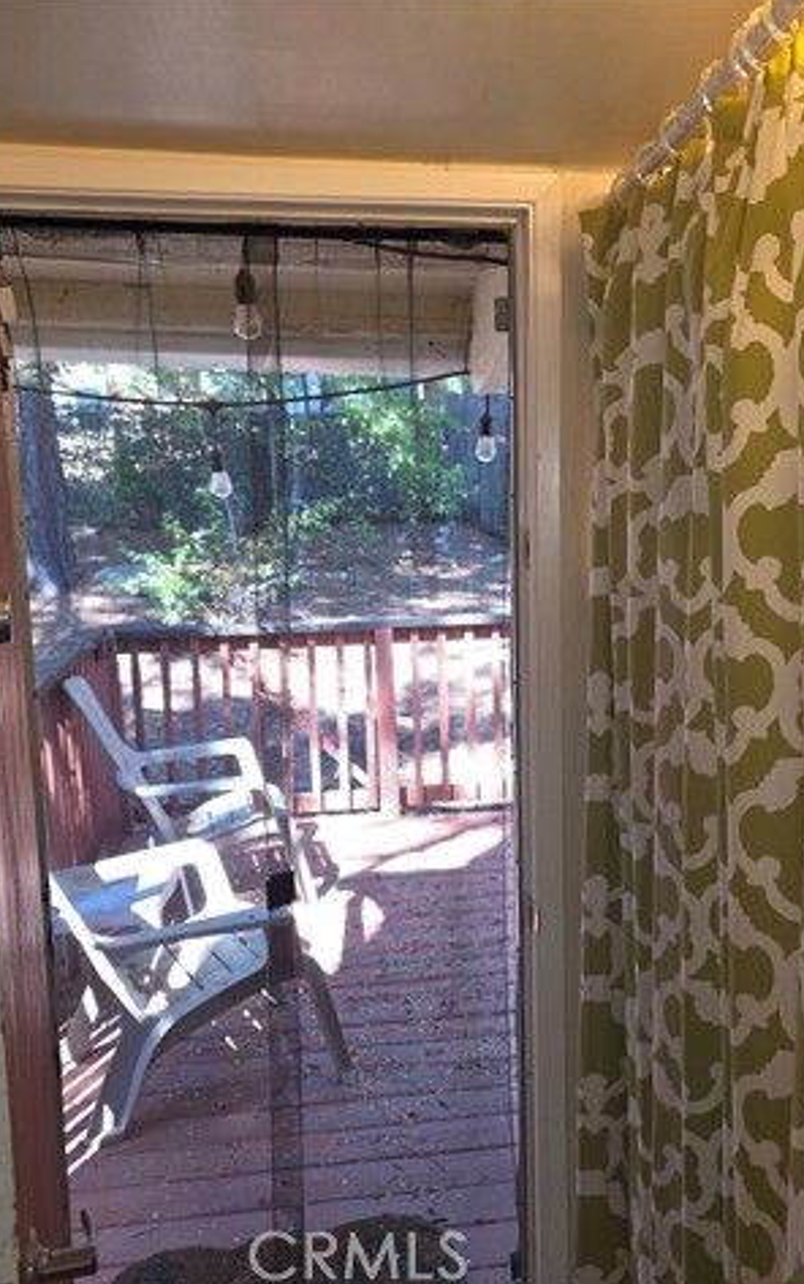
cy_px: 643
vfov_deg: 58.1
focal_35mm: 33
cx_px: 448
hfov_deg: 38.3
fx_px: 1156
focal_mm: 6.3
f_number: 1.7
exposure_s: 1/60
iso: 64
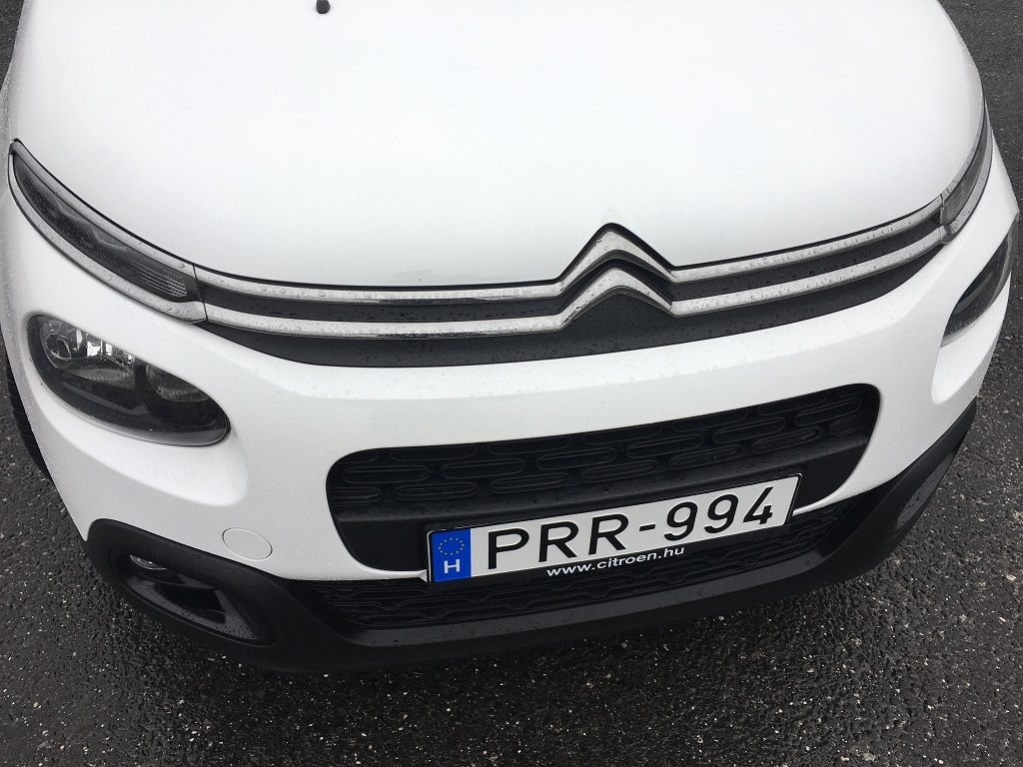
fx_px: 857
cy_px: 384
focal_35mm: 29
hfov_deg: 61.7
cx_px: 512
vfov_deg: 48.2
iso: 25
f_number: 2.2
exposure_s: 1/144
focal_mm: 4.15
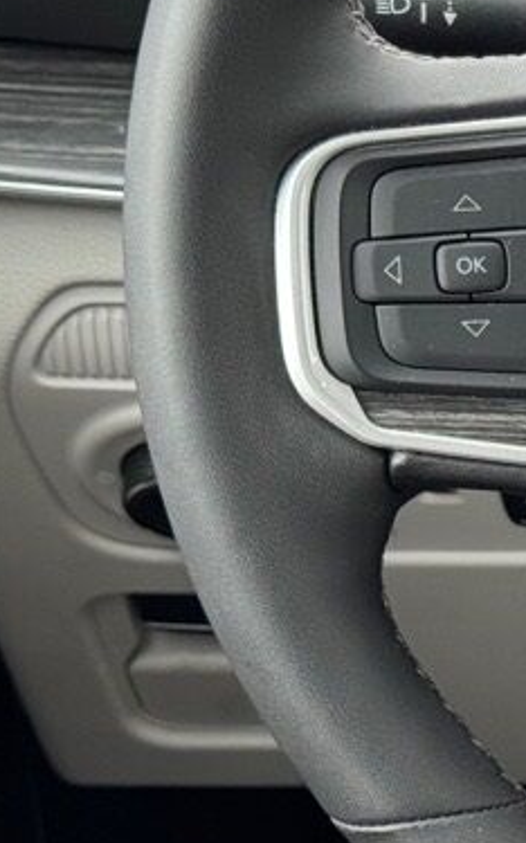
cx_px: 1101
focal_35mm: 139
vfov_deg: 15.0
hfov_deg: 8.8
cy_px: 252
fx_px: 3192
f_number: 1.78
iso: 80
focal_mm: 6.76
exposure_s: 1/169
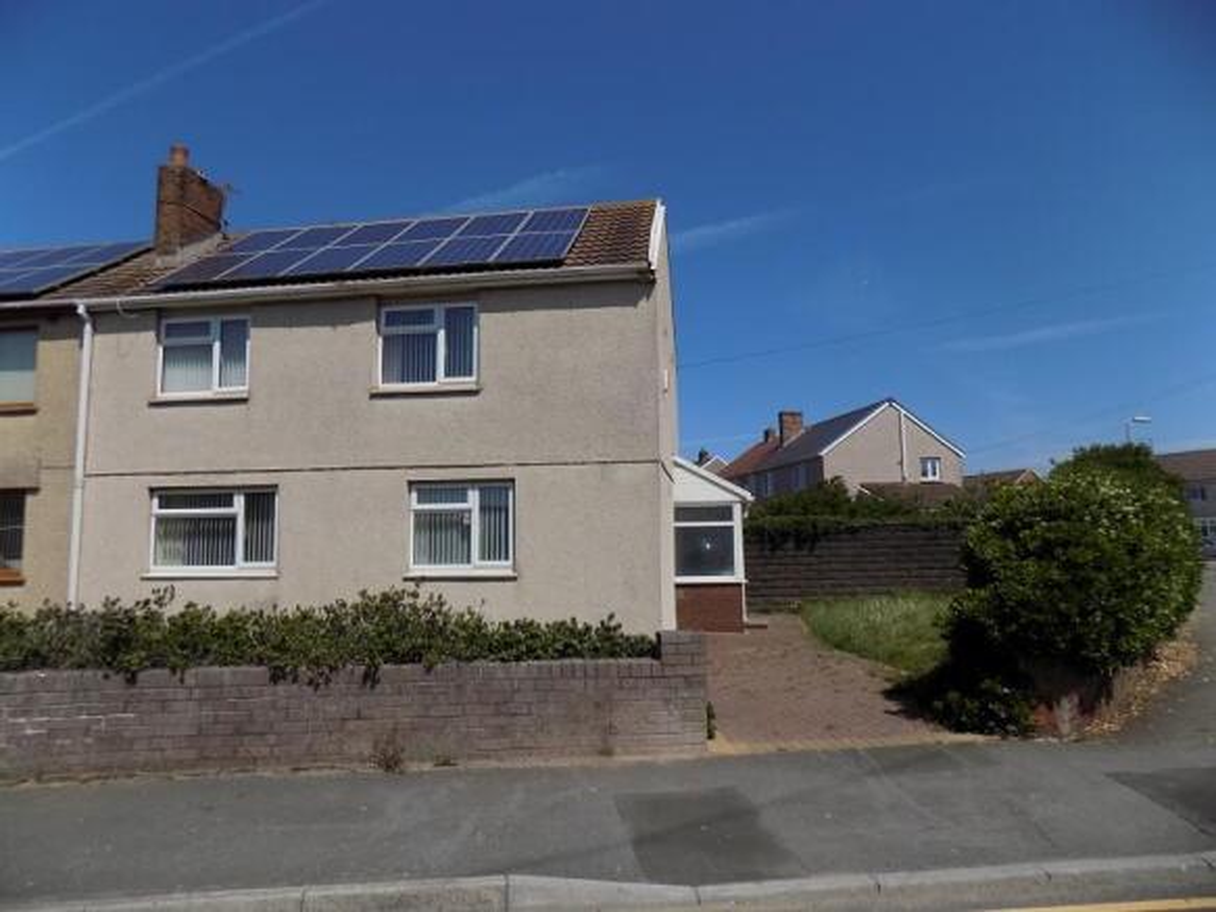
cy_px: 456
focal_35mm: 23
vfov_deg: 58.9
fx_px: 808
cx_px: 608
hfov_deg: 73.9
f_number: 9.9
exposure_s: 1/200
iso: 80
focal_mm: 4
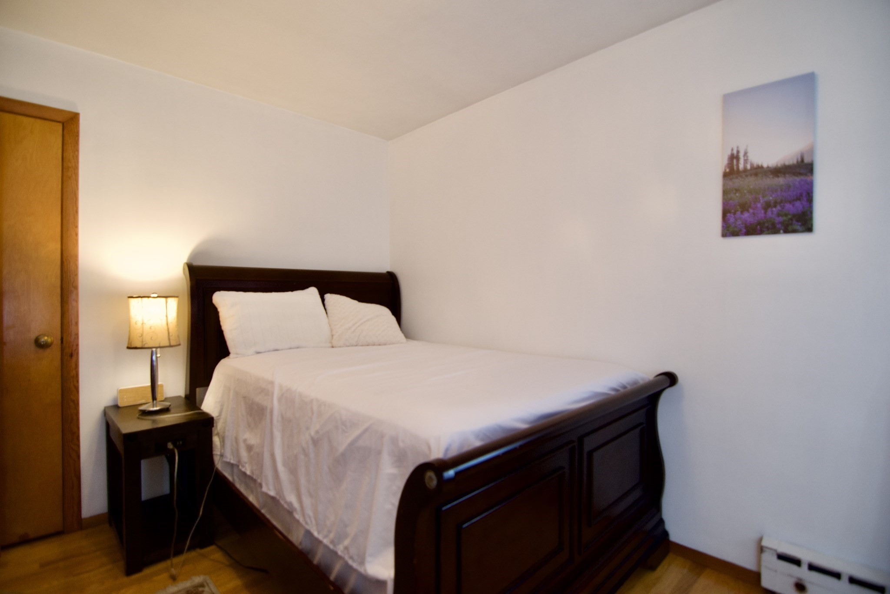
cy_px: 297
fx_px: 408
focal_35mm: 16
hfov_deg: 95.0
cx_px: 445
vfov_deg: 72.0
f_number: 3.2
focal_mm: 11
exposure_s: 1/60
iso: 800
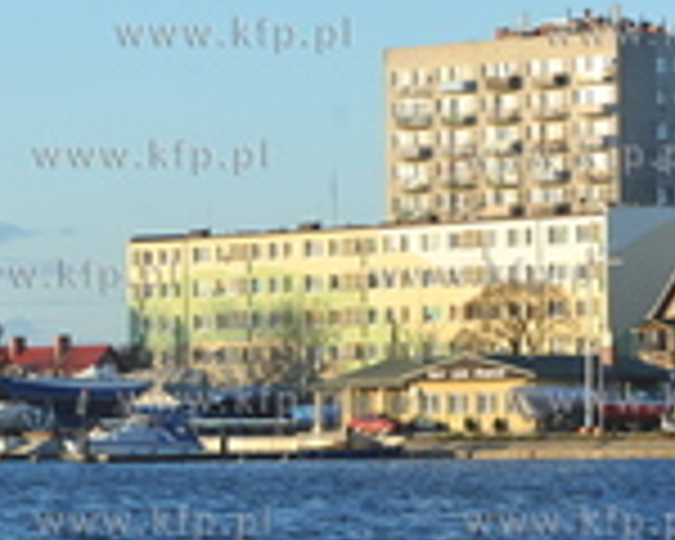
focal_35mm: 263
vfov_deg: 5.9
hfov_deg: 7.3
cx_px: -36
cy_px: 459
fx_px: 5254
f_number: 5.6
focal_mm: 105
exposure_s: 1/640
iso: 400
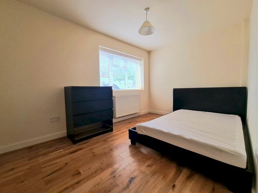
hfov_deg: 106.2
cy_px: 96
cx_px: 129
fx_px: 97
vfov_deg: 89.9
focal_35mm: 13
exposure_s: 1/50
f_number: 2.2
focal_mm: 2.22
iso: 200
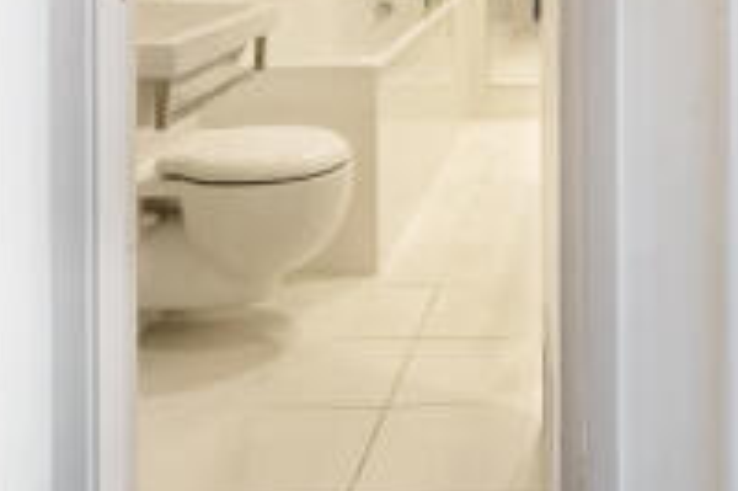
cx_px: 598
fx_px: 942
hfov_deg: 40.9
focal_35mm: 46
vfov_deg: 26.0
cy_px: -103
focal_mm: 14
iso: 500
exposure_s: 1/2.5
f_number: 9
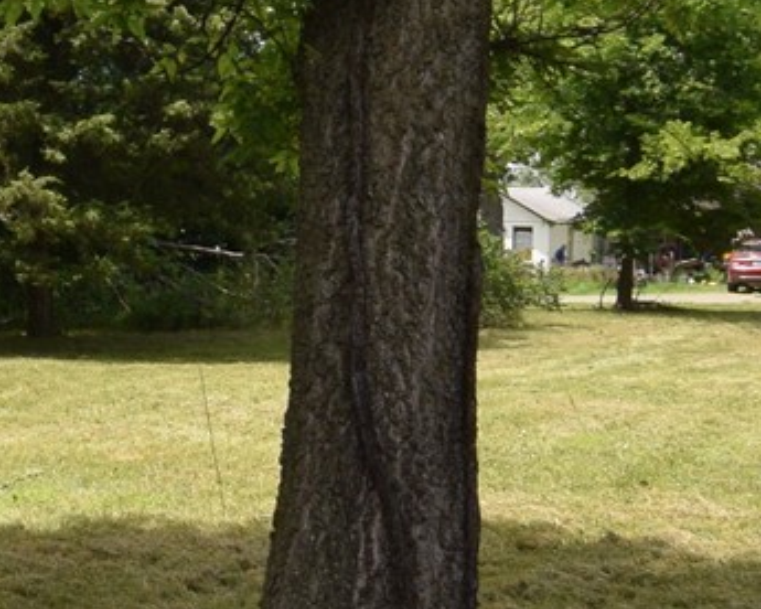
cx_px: -97
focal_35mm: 83
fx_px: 1869
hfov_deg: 21.7
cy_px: 314
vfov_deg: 18.5
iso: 200
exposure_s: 1/250
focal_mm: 10
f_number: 8
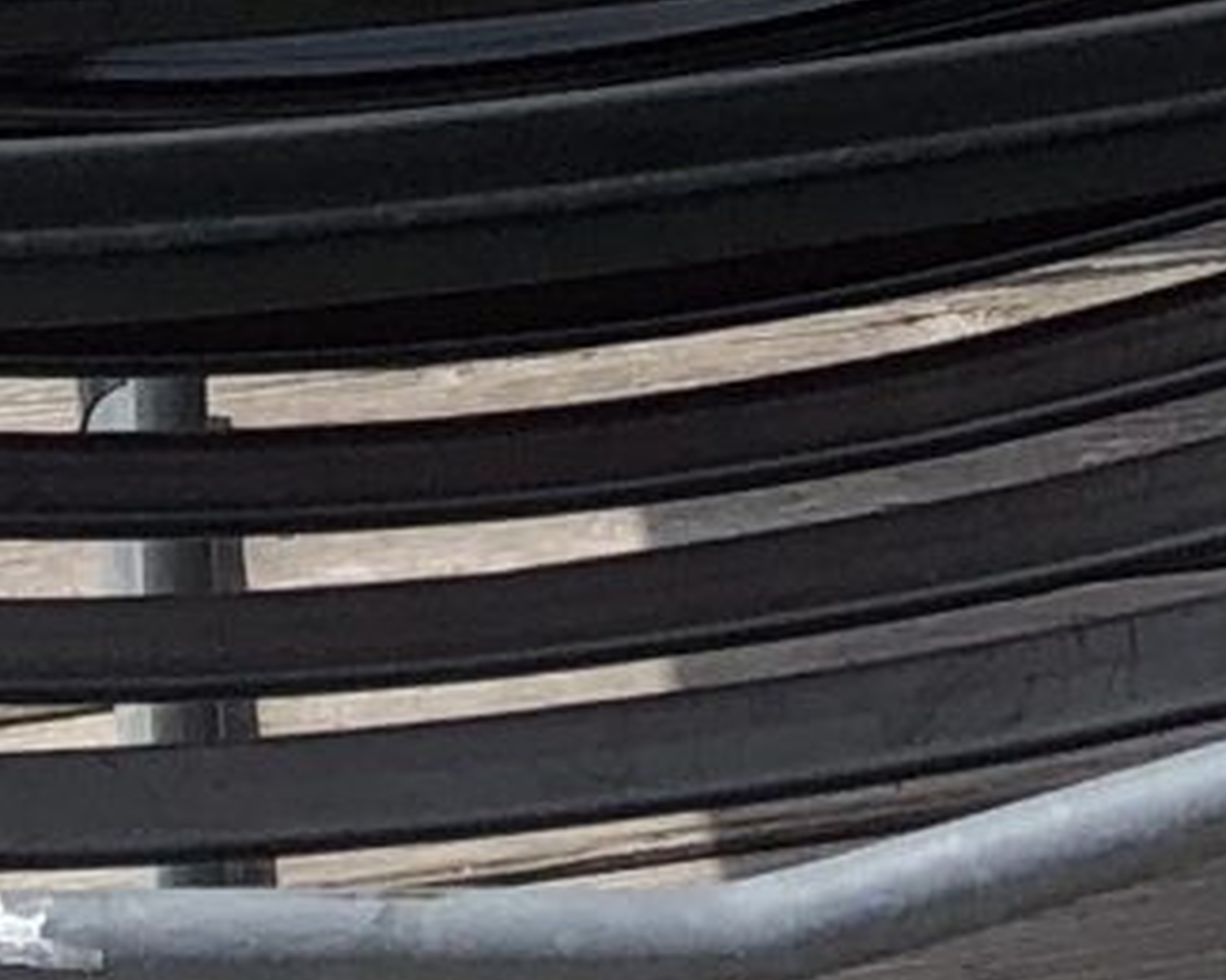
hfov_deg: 8.7
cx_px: 1809
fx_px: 7835
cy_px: -1532
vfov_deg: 6.7
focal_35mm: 216
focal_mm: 3.99
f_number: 1.8
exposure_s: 1/2825
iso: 20
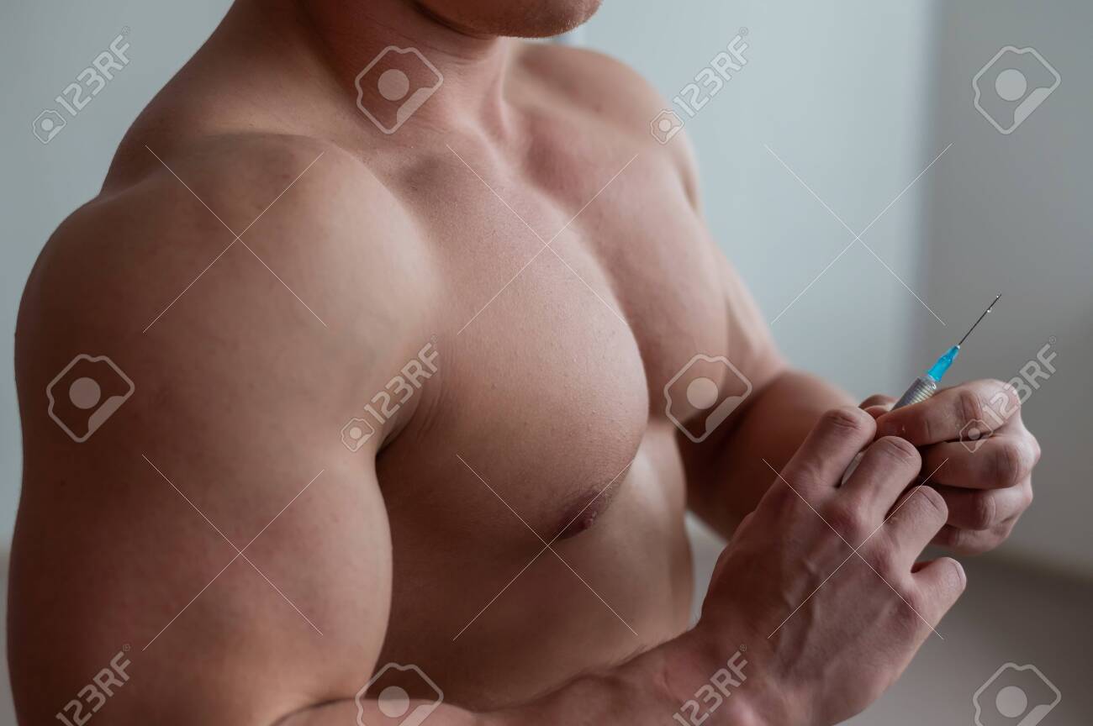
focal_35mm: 50
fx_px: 1517
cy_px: 363
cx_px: 546
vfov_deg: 26.9
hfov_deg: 39.6
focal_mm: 50
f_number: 3.2
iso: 400
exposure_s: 1/400
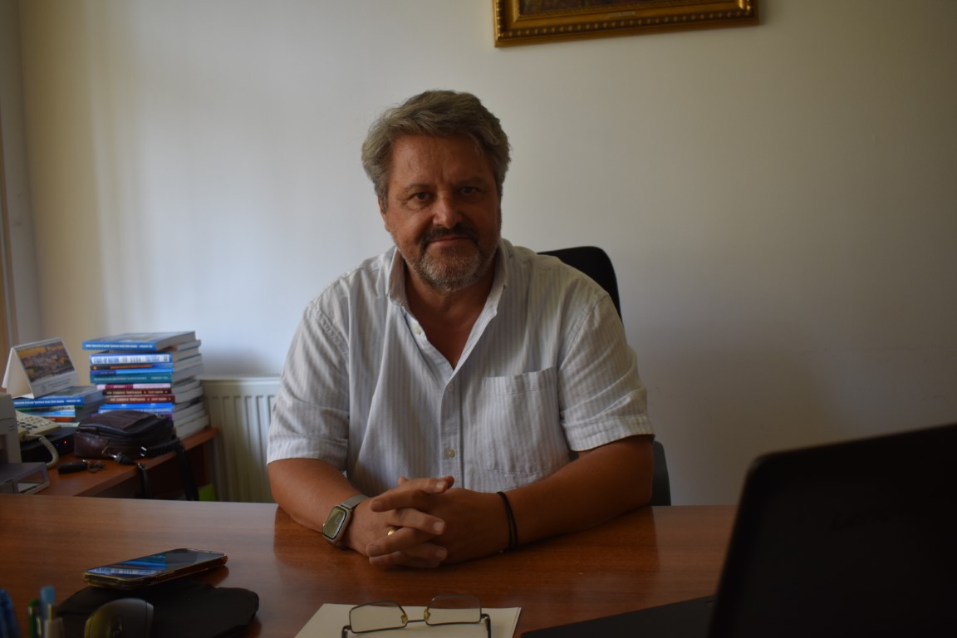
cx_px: 478
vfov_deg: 43.6
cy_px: 319
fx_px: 797
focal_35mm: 30
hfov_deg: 61.9
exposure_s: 1/80
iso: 400
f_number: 4
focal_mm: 20
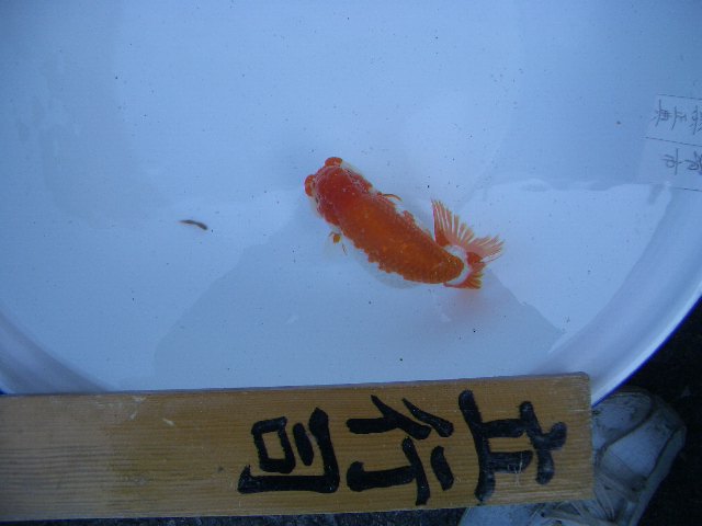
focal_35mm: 35
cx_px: 351
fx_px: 710
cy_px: 263
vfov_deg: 40.7
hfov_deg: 52.6
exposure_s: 1/640
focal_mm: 5.8
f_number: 2.6
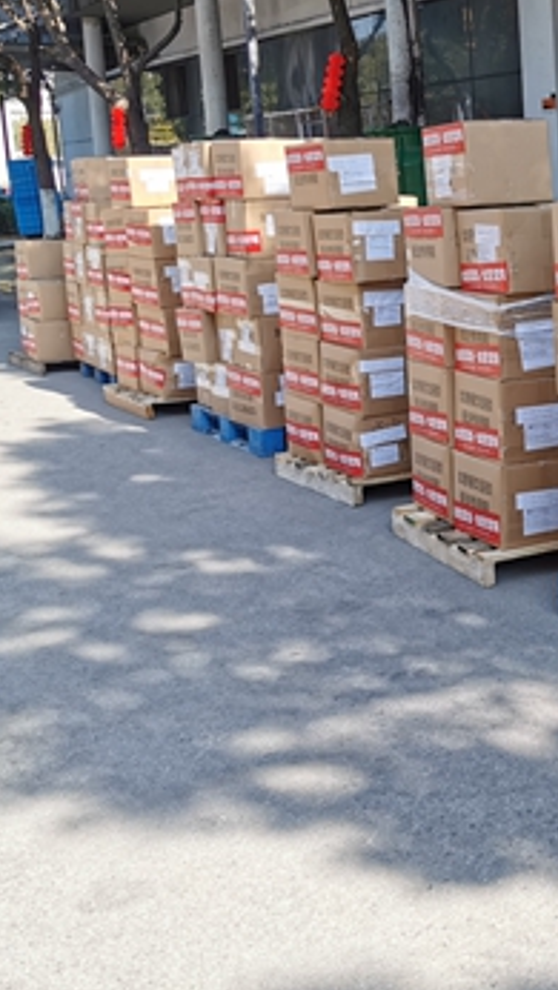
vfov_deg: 40.2
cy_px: 358
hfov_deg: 20.8
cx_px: 781
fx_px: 1340
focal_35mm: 51
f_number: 1.6
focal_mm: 5.56
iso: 50
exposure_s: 1/1027
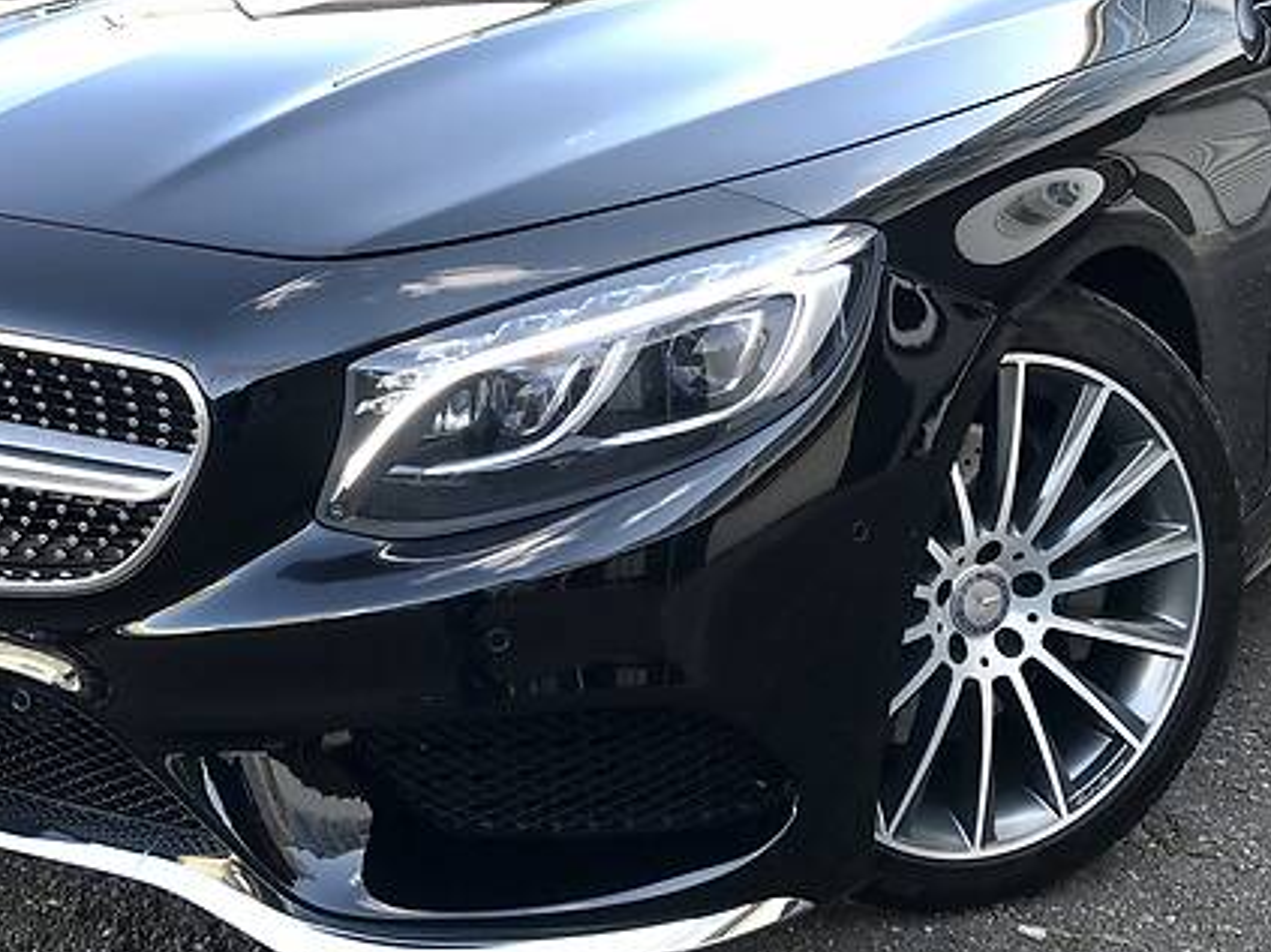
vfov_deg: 27.4
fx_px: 1945
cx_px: 517
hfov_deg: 36.1
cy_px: 363
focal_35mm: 53
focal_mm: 4
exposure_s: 1/150
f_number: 1.8
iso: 25
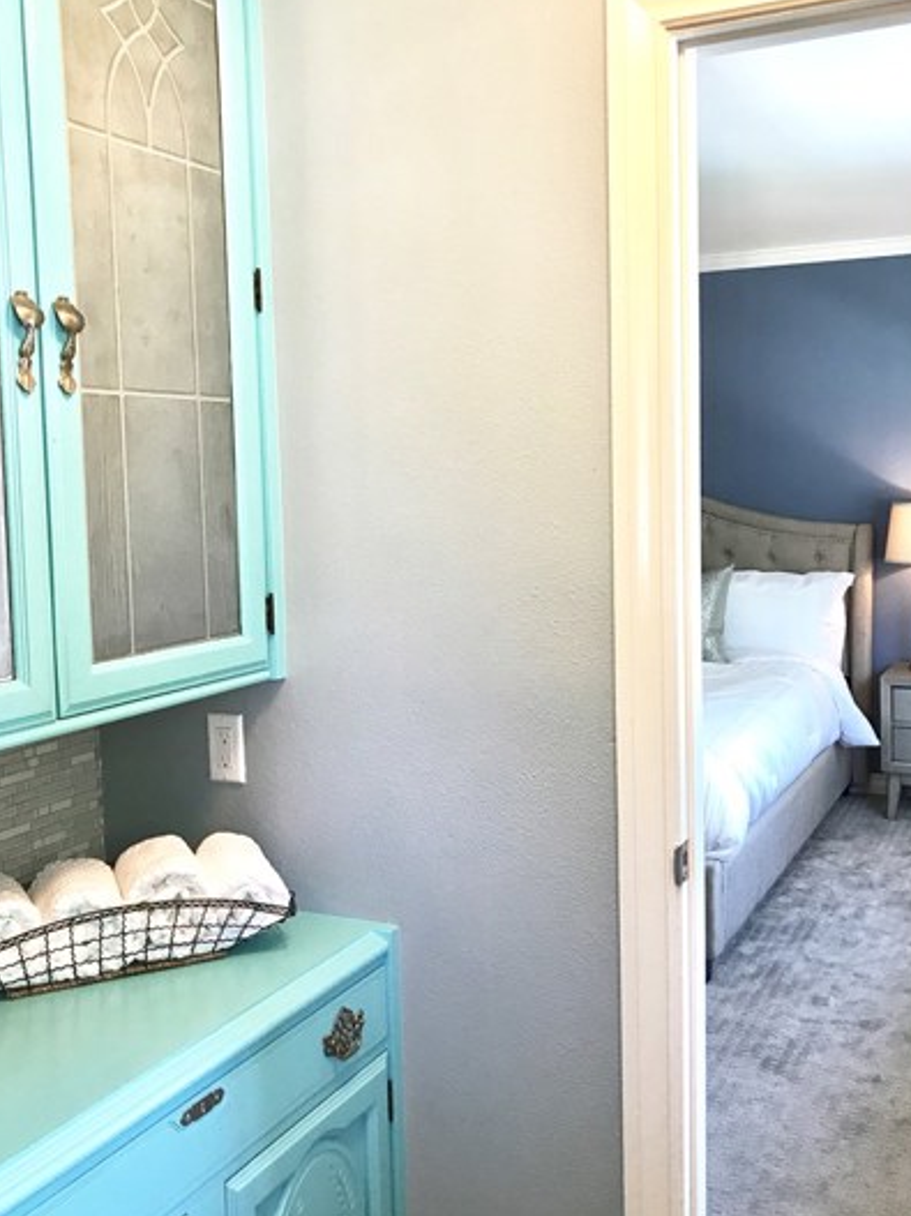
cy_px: 598
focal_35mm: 34
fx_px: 1194
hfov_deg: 41.6
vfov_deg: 54.0
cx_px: 535
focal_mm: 3.99
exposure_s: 1/40
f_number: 1.8
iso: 25
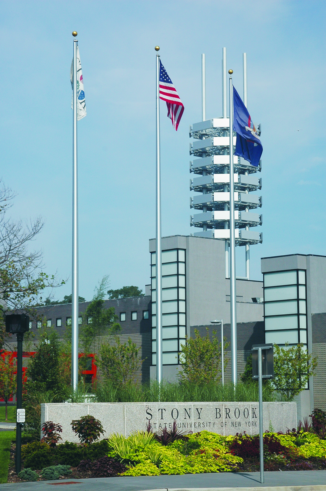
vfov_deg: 22.6
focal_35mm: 90
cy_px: 246
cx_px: 163
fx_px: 1225
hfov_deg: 15.2
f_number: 9
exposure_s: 1/400
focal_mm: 60
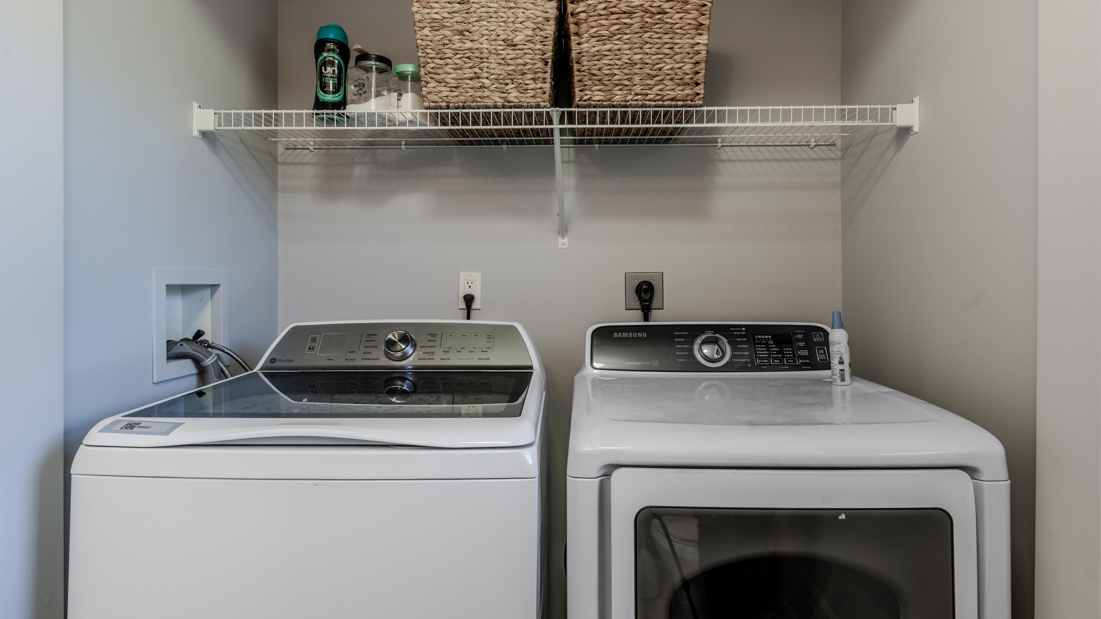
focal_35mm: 21
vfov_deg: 54.6
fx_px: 599
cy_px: 292
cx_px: 552
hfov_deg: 85.1
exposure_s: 1/200
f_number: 8
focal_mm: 19.5
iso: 400
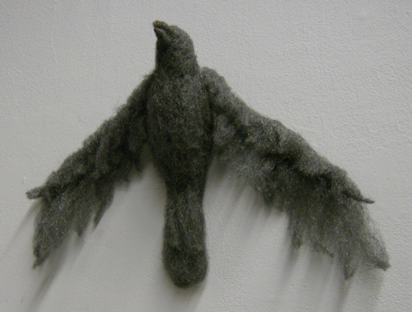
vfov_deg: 39.9
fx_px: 430
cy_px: 156
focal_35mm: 36
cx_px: 206
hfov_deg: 51.2
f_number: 2.8
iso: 200
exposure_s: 1/29
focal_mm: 6
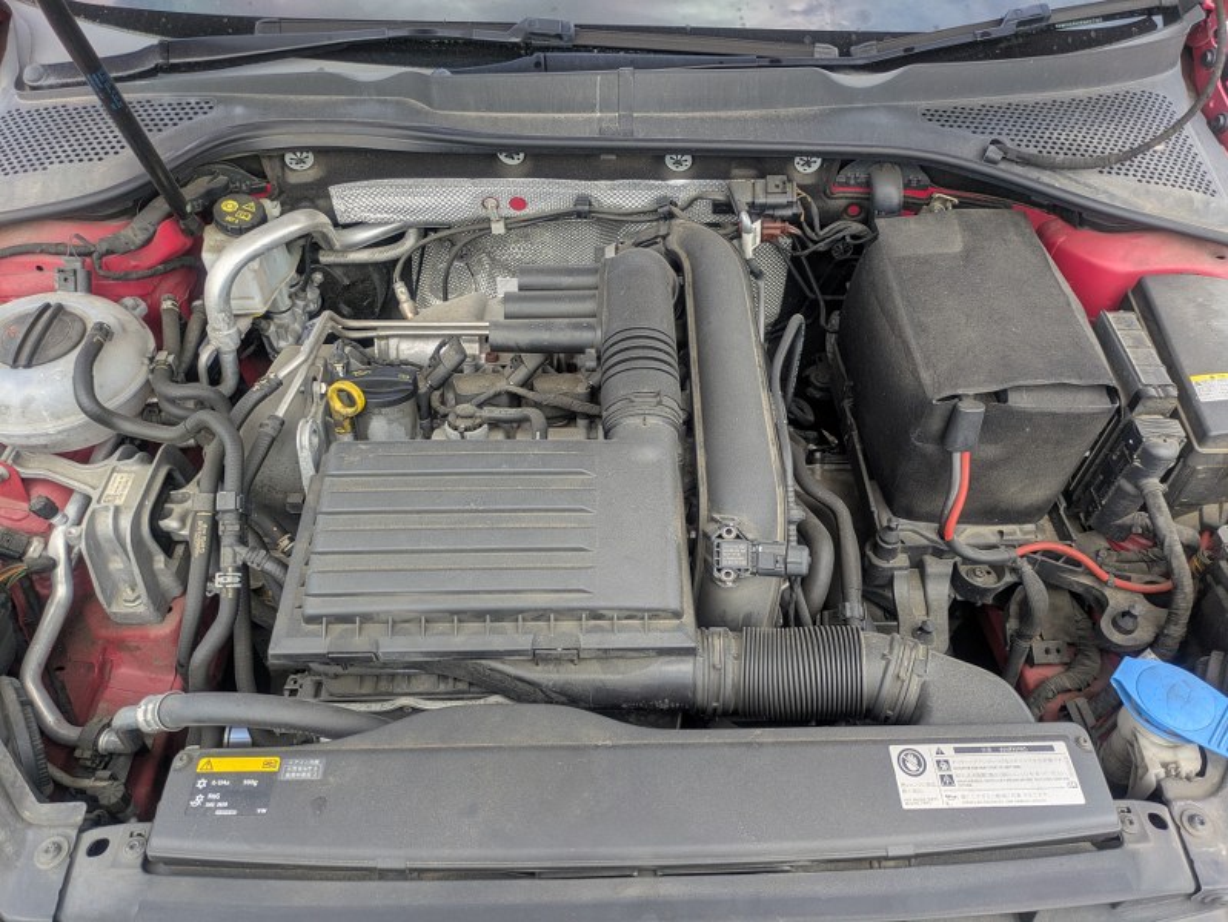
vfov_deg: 54.9
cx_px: 614
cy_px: 461
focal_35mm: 25
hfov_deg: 69.4
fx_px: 887
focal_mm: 5.43
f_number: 1.89
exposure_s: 1/480
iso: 43
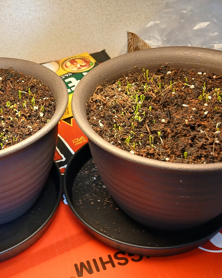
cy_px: 152
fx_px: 329
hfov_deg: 36.6
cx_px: 59
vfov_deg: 45.7
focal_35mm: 40
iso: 250
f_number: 1.8
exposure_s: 1/50
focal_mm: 3.86
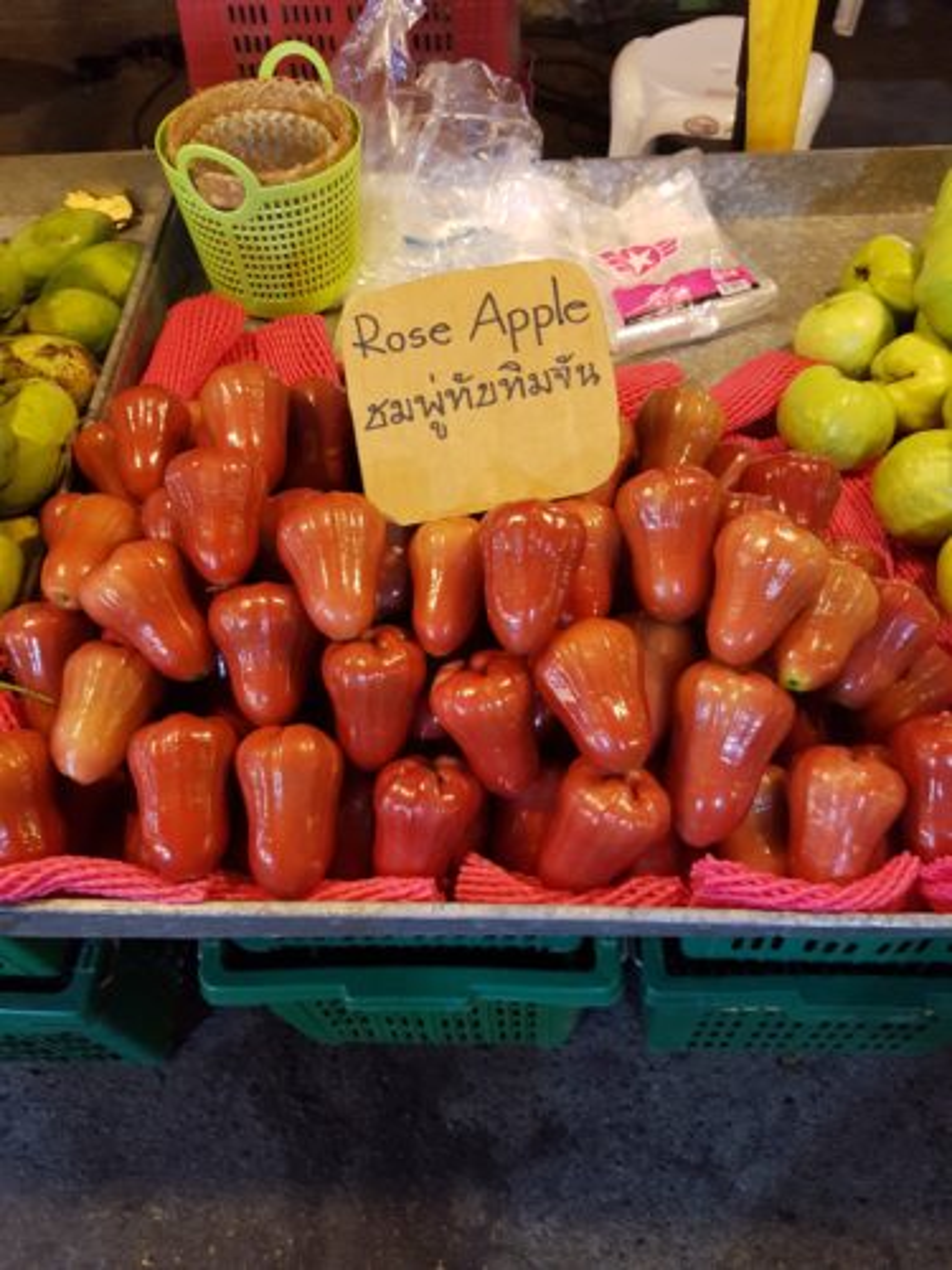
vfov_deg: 67.3
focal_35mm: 26
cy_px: 635
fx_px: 953
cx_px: 476
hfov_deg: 53.1
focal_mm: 4.2
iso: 320
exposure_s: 1/50
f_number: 1.7
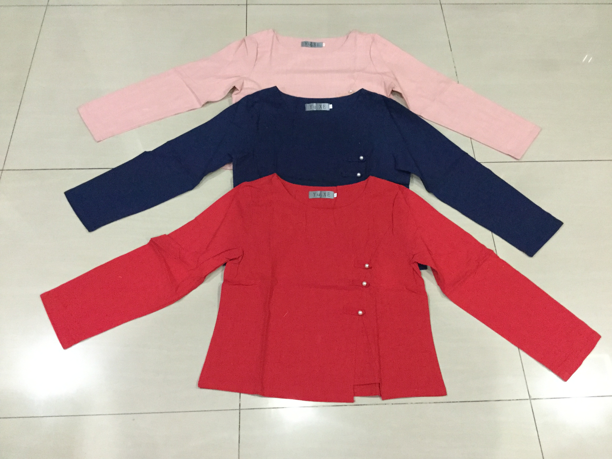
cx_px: 306
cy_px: 230
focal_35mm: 31
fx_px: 548
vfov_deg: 45.4
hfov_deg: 58.4
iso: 640
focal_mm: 3.3
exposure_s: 1/17
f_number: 2.4
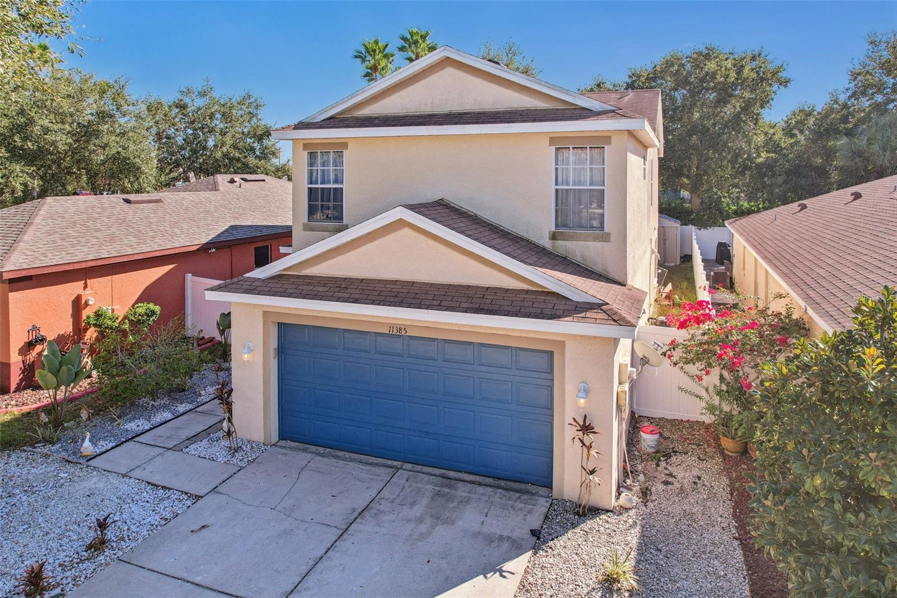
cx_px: 448
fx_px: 548
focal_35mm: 22
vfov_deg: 57.2
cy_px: 299
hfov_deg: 78.6
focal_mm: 8.4
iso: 110
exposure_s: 1/800
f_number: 2.8
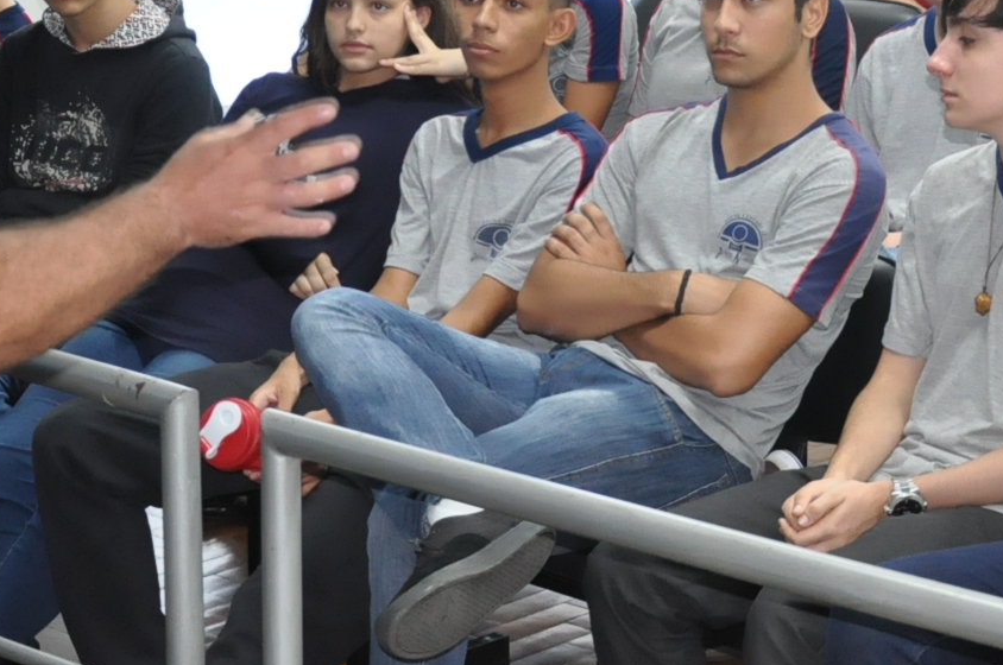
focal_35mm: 122
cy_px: -4
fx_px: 3394
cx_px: 724
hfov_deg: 16.7
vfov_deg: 11.1
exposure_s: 1/100
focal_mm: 32
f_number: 5
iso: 2000
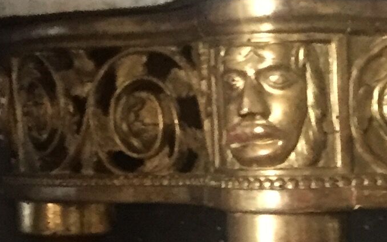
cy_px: 548
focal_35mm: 148
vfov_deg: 8.3
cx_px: 406
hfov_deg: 13.9
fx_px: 1561
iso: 250
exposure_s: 1/17
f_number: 2.2
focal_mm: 4.15
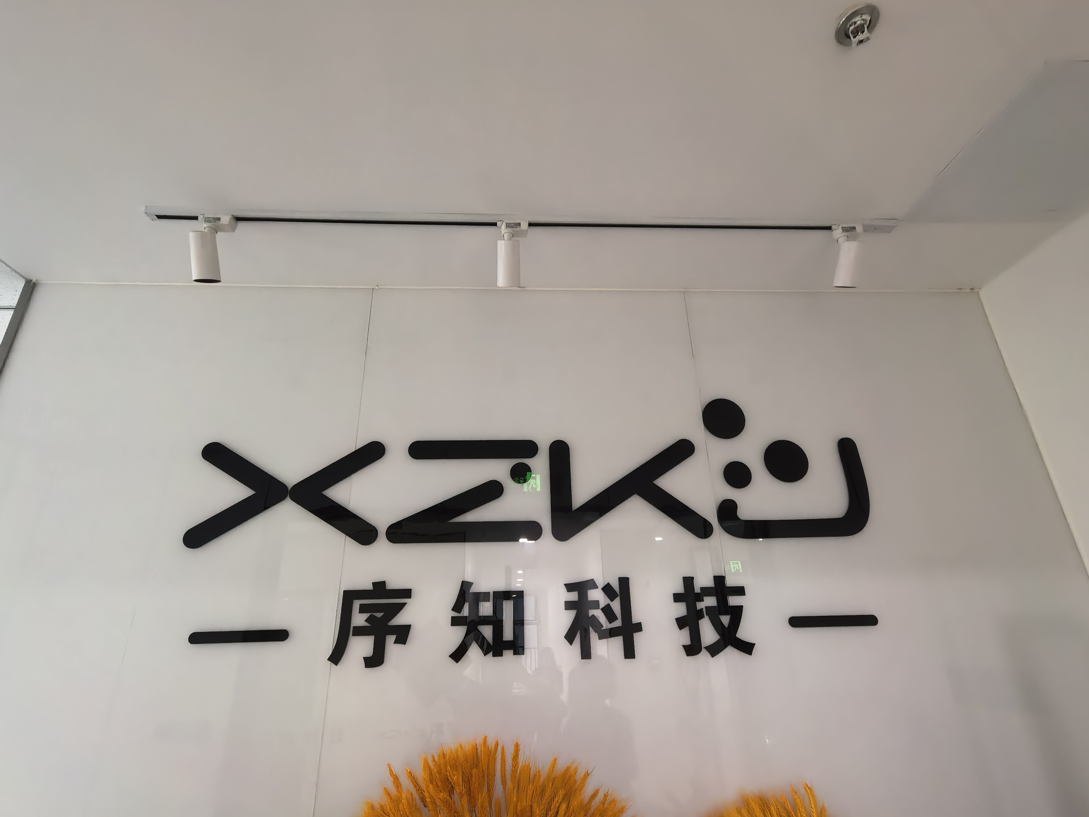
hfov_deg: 91.0
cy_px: 408
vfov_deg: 74.7
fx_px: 535
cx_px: 544
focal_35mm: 17
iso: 400
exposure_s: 1/33.3
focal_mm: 1.95
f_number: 2.2
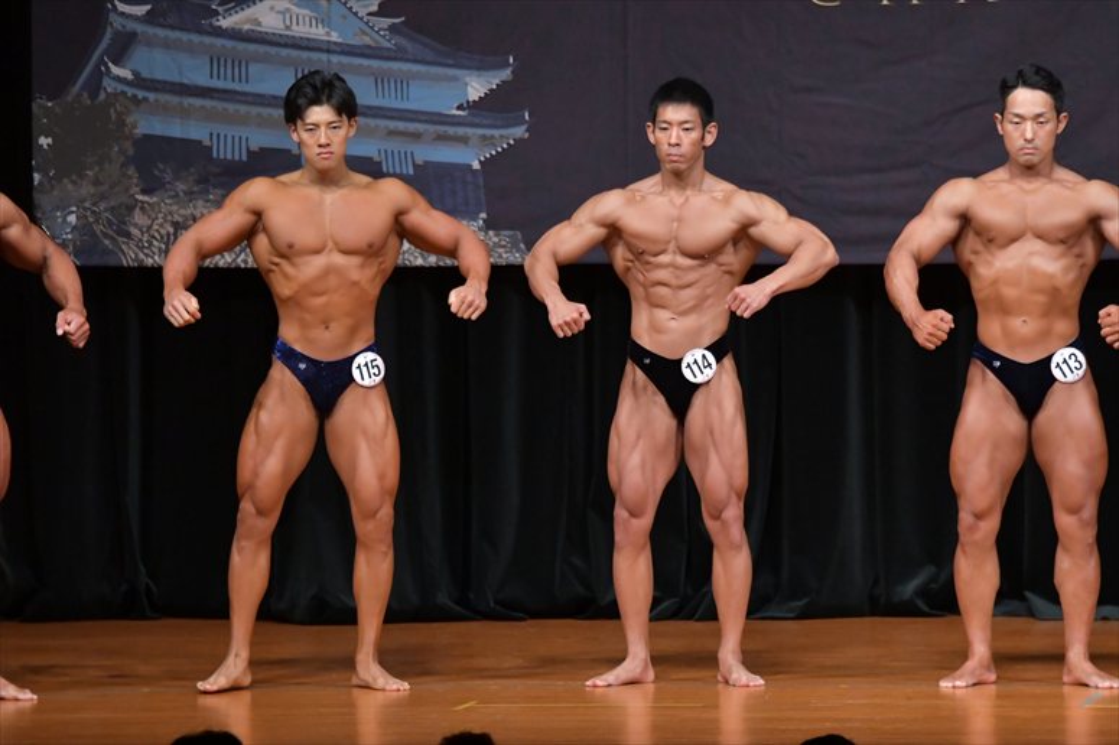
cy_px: 372
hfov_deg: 7.6
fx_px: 8389
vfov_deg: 5.1
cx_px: 560
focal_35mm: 270
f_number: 5.6
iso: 5000
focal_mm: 180
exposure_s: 1/400
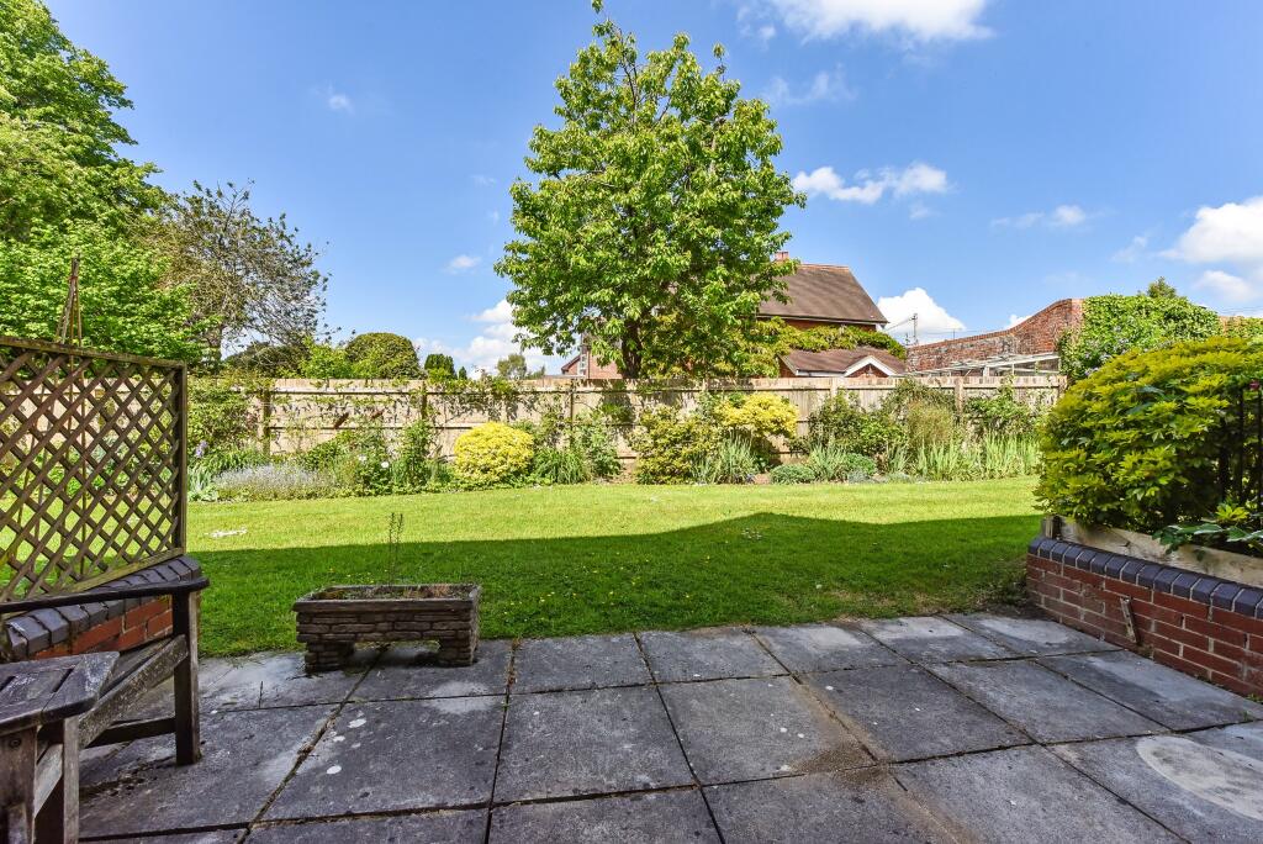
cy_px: 422
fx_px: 491
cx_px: 632
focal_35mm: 14
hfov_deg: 104.2
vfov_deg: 81.3
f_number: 9
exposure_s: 1/640
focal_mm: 14
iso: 640
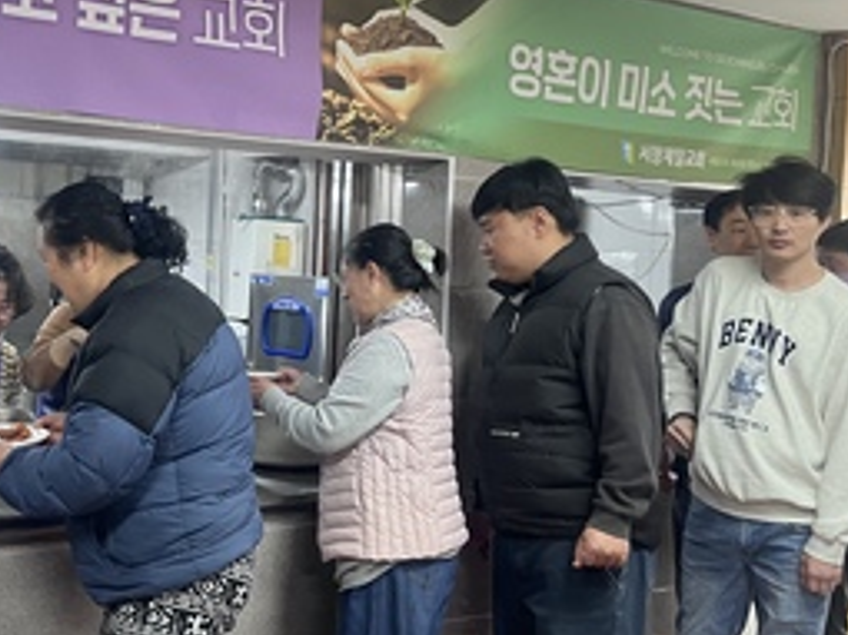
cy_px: 288
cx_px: 143
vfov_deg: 28.5
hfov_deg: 36.0
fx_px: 1249
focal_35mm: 51
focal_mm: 5.1
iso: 200
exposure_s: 1/60
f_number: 1.6
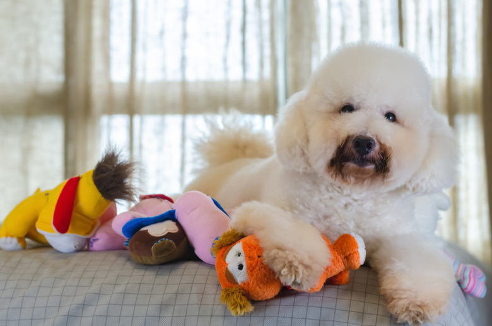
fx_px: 1023
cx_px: 246
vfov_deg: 18.1
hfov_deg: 27.1
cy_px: 163
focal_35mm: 75
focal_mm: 50
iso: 400
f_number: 3.5
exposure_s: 1/125
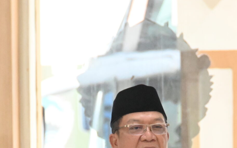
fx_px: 4139
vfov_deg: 2.0
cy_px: 214
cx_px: 125
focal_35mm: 641
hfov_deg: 3.3
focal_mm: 150
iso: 9000
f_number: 5.6
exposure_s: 1/125
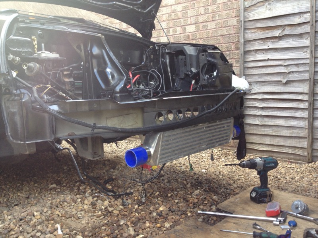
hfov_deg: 52.6
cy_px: 119
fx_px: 322
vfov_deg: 40.7
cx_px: 159
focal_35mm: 35
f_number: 2.4
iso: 100
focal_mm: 4.3
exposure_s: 1/120
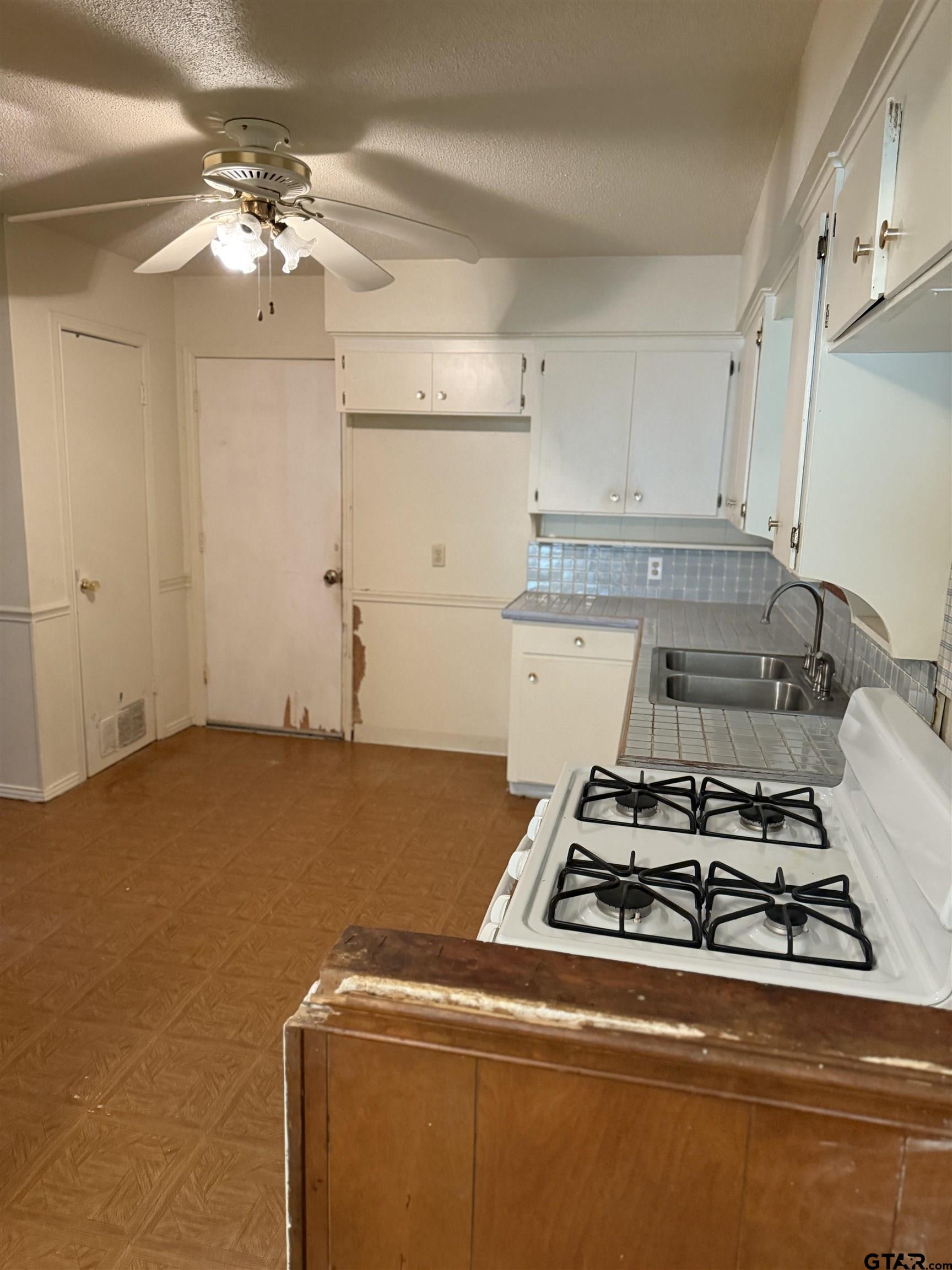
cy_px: 635
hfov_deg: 56.8
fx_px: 880
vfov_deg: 71.6
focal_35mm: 24
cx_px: 476
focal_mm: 6.76
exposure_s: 1/60
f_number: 1.78
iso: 640
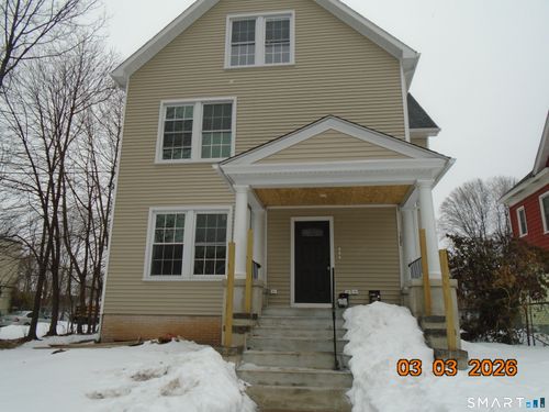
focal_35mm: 26
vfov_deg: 53.1
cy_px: 206
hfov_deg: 67.3
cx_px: 274
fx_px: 412
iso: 100
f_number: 3.2
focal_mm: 4.6
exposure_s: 1/400
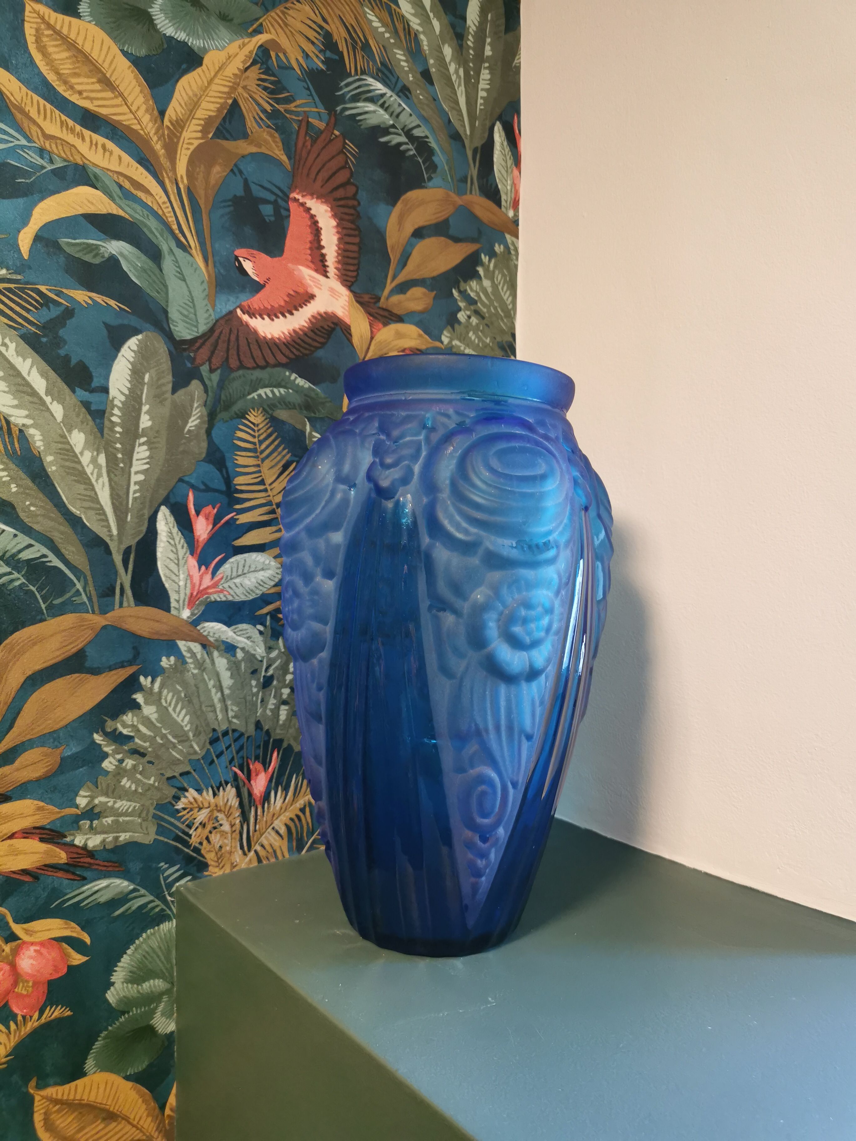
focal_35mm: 27
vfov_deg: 65.3
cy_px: 570
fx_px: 890
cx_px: 428
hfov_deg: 51.4
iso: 250
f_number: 1.8
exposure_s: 1/50
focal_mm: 5.58
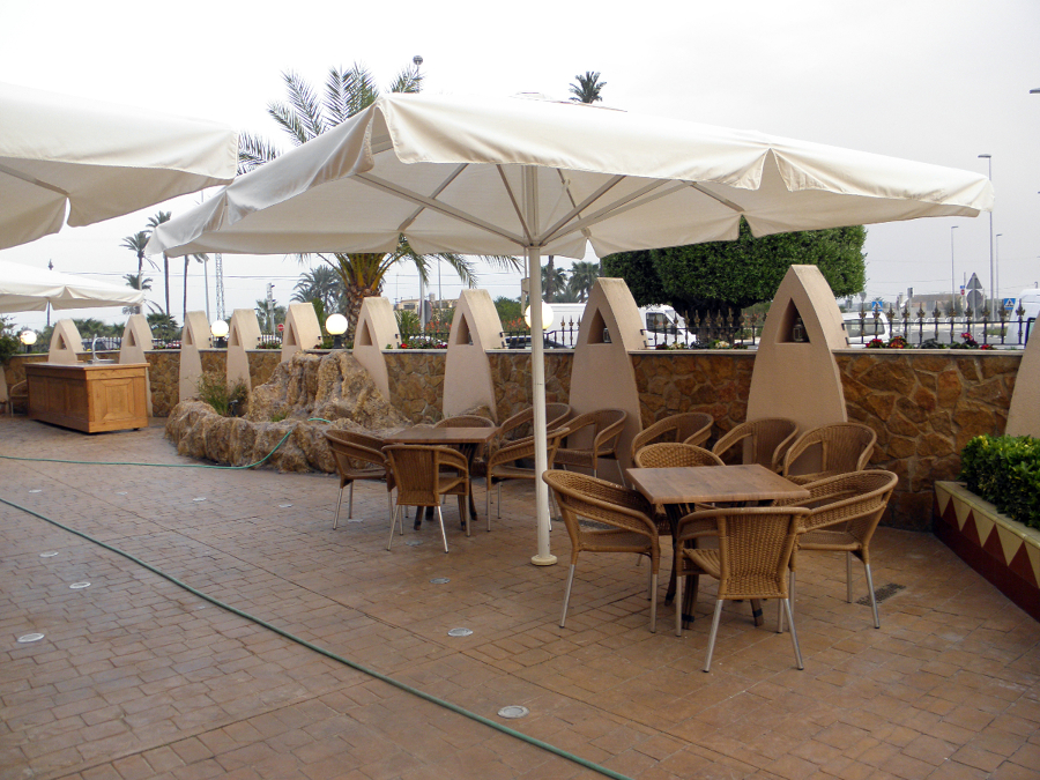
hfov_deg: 63.4
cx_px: 520
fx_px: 841
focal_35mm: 28
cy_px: 390
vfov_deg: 49.7
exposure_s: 1/50
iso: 100
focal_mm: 5
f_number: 3.5
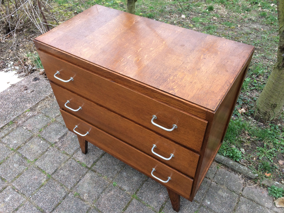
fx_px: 238
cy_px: 106
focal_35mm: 29
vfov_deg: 48.2
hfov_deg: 61.7
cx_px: 142
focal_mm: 4.15
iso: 40
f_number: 2.2
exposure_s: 1/33
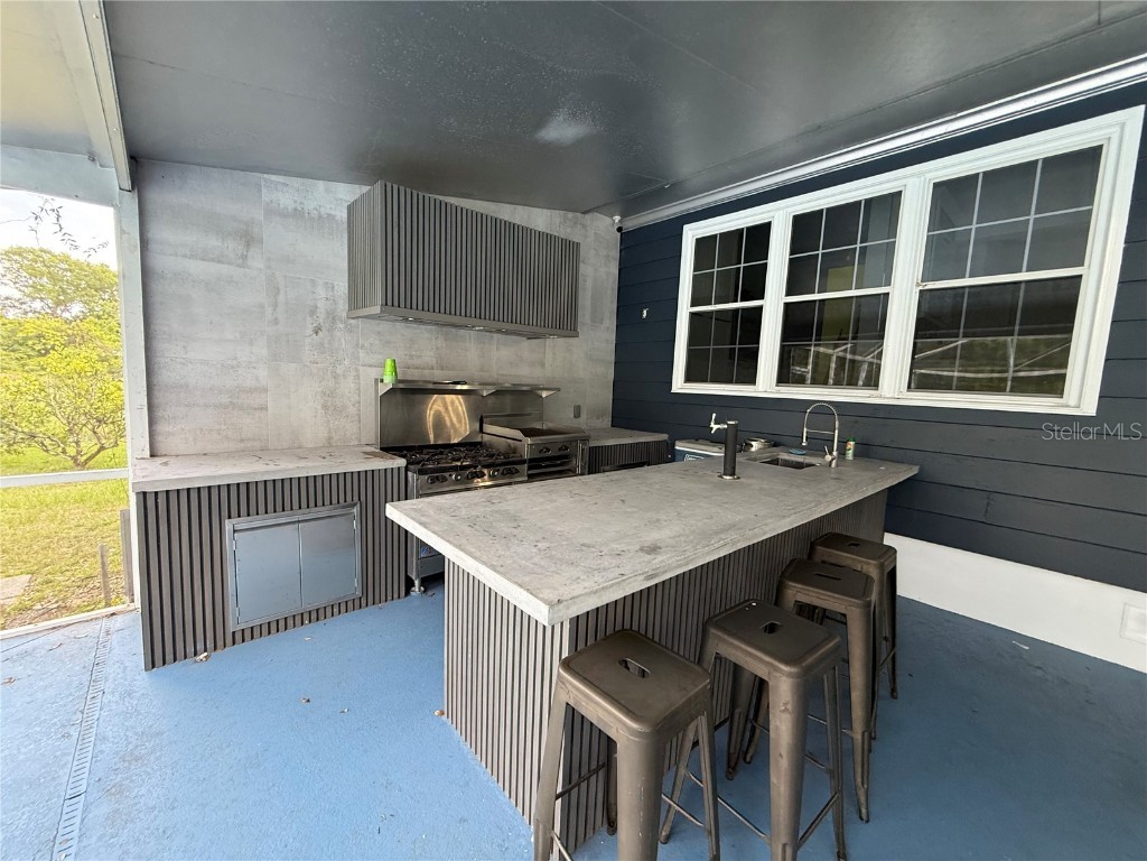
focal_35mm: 14
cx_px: 574
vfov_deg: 85.7
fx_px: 464
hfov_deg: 102.1
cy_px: 430
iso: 250
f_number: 2.2
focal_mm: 2.22
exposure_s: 1/120
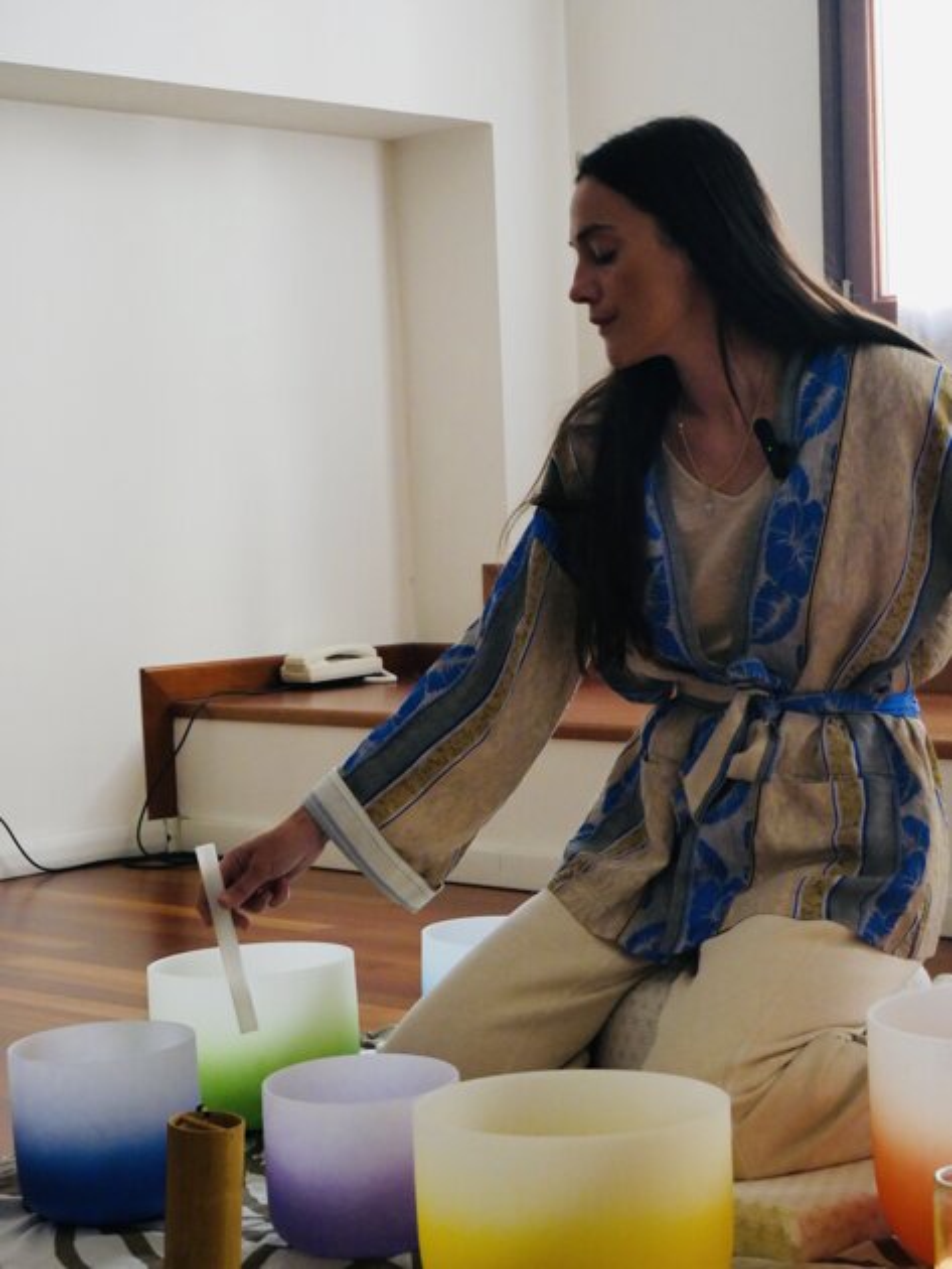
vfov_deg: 29.4
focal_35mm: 66
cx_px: 476
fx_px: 2419
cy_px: 634
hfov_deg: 22.3
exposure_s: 1/80
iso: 3200
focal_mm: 33
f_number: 5.6
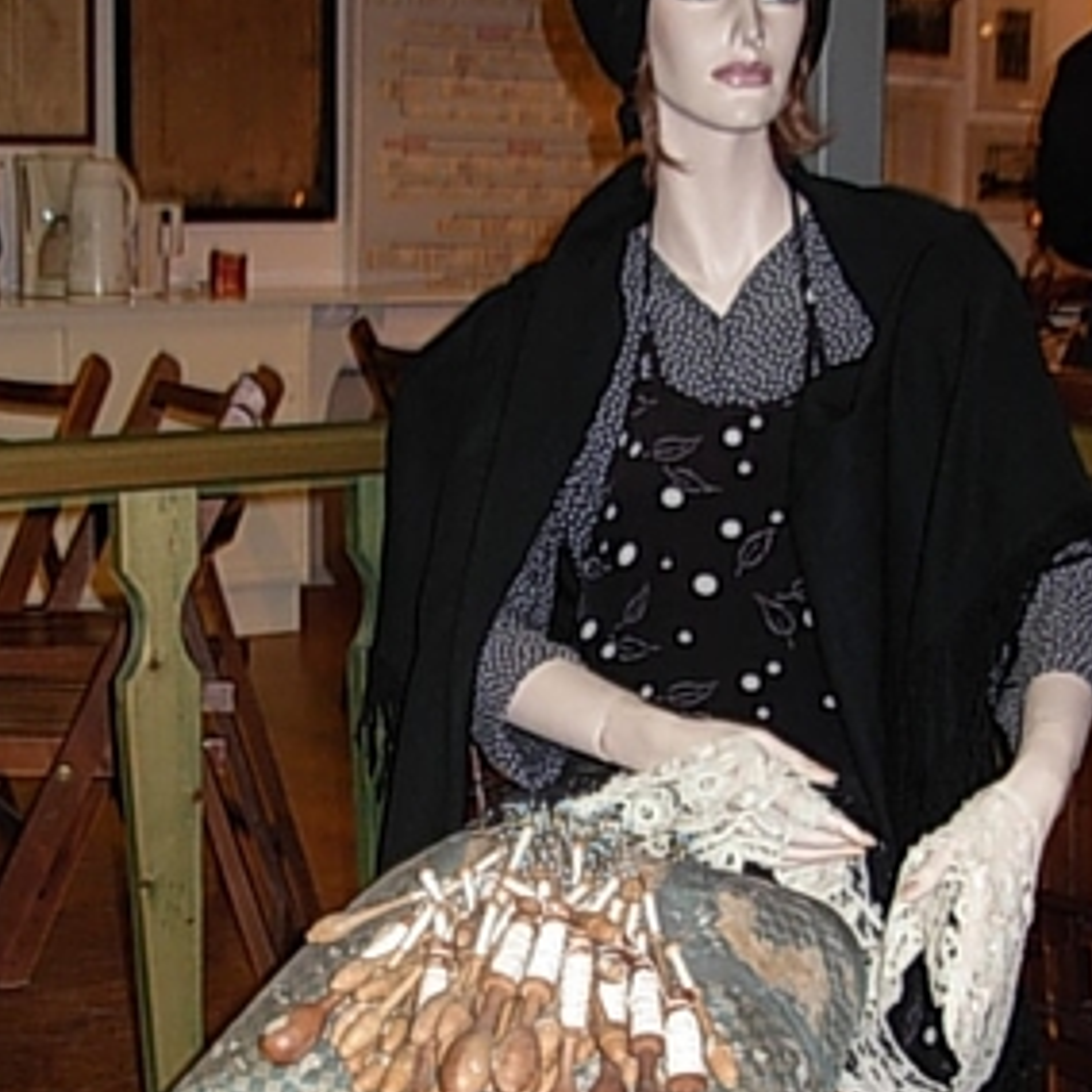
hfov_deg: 24.3
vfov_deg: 24.0
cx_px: 592
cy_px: 850
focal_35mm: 71
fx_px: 2534
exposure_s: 1/34.8
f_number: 2.9
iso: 122
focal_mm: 6.3
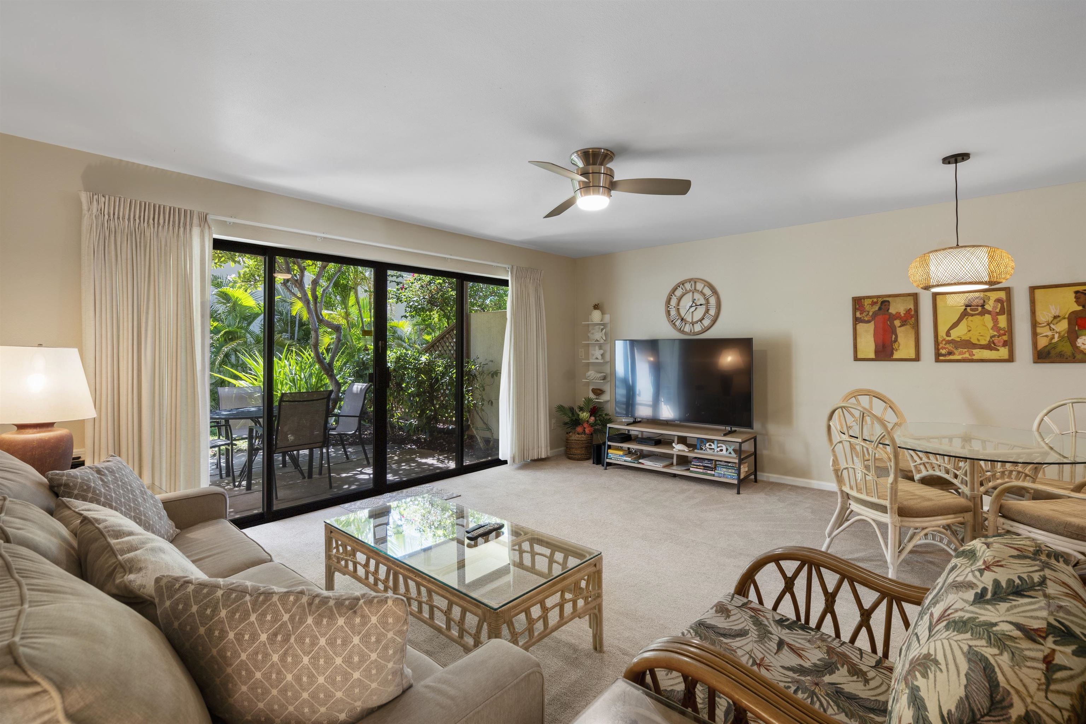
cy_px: 362
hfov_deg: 96.7
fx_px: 483
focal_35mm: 16
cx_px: 543
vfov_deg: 73.7
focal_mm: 16
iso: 100
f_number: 8
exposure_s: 1/4
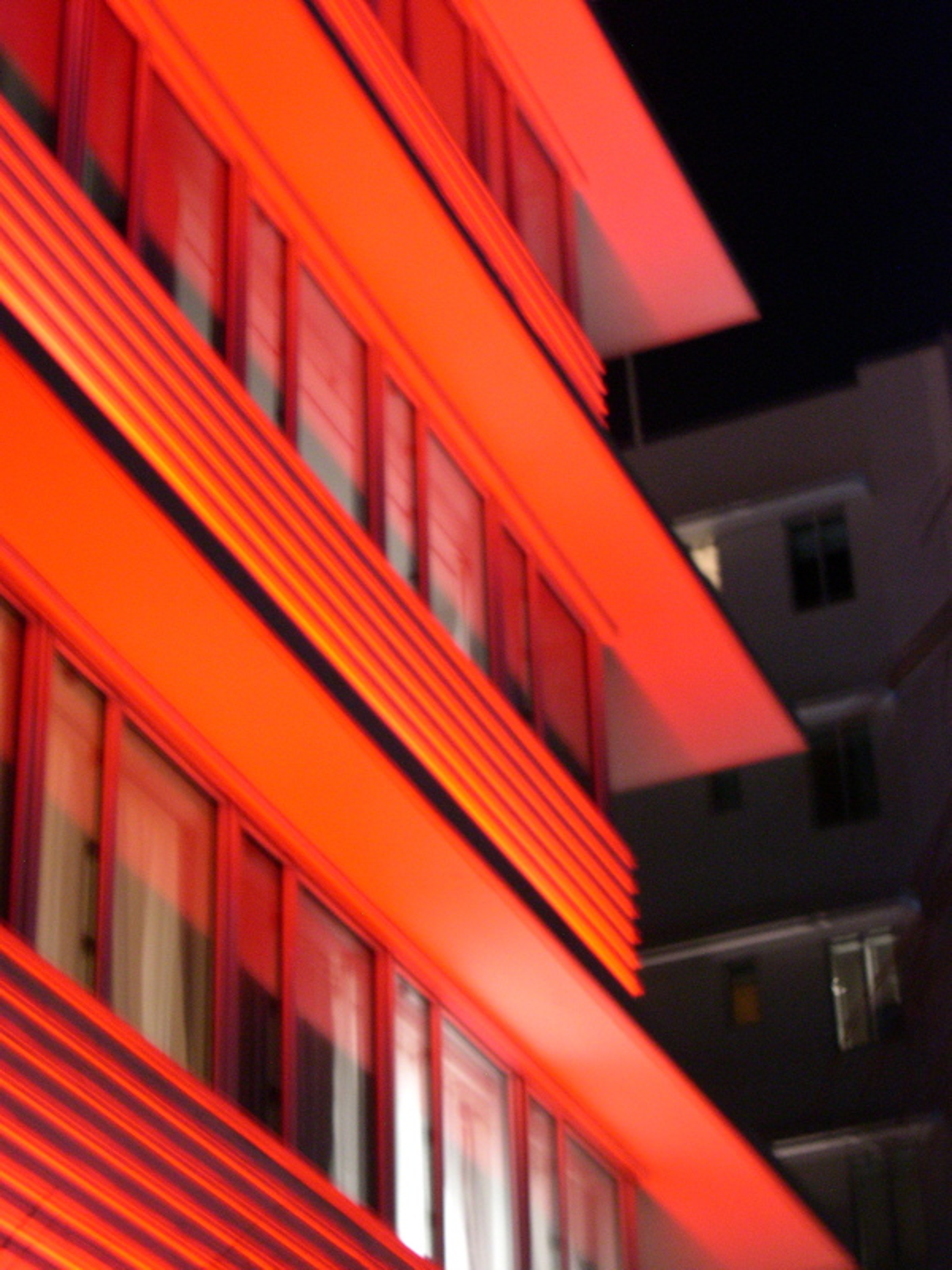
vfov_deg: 25.3
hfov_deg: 19.1
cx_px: 476
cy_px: 635
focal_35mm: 77
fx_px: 2824
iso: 400
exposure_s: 1
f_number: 4
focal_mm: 16.3
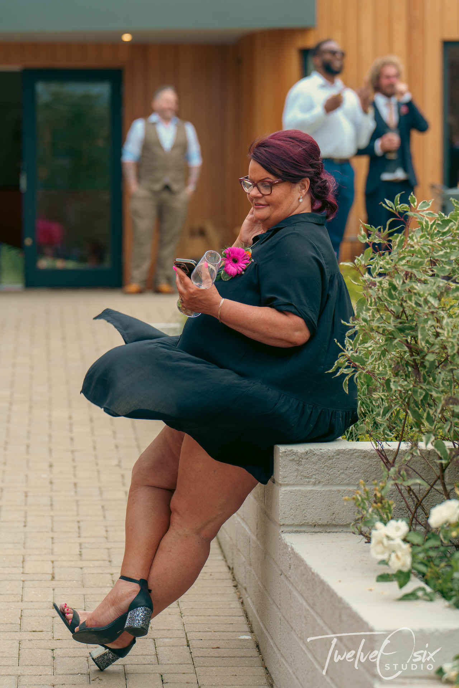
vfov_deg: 19.3
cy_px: 344
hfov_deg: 12.9
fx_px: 2027
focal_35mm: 106
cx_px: 230
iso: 100
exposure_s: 1/320
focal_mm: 106
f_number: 3.5
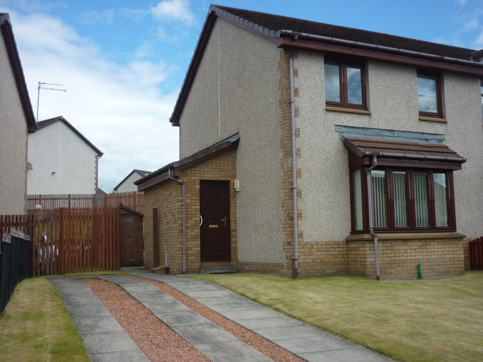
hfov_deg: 47.9
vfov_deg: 36.8
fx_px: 544
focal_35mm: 39
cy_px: 181
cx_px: 242
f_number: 3
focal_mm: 6.4
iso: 80
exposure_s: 1/1000
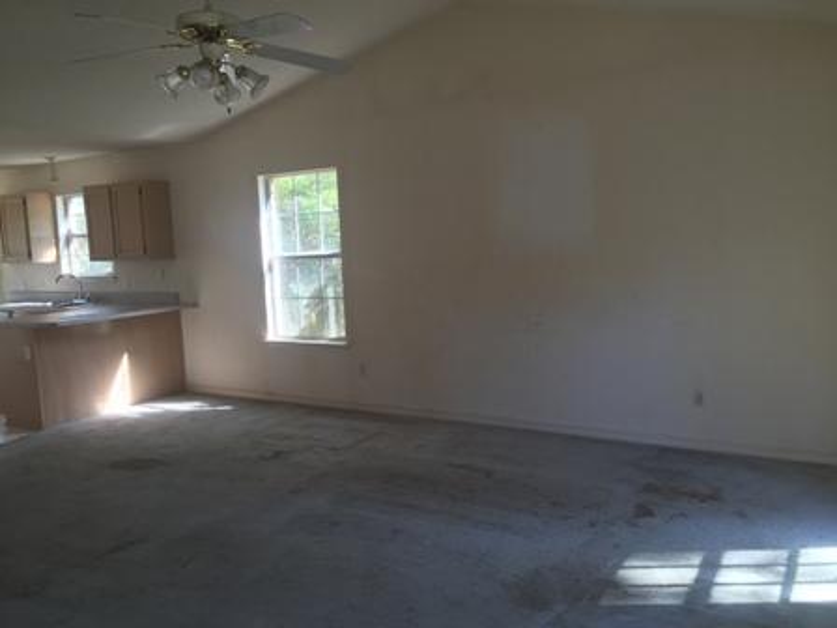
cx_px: 418
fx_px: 701
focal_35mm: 29
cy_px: 314
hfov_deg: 61.7
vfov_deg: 48.2
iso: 32
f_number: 2.2
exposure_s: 1/60
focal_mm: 4.15
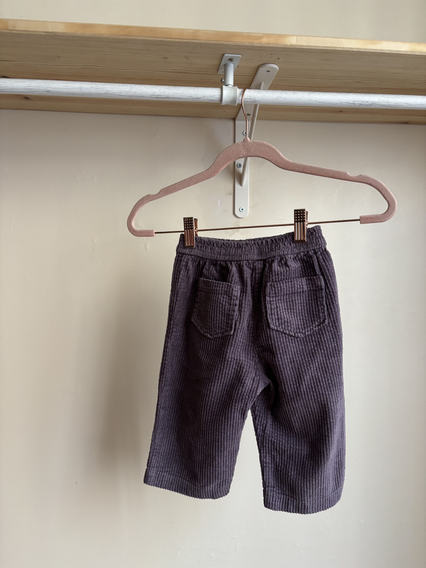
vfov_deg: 67.3
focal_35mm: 26
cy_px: 284
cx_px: 213
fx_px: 427
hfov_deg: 53.1
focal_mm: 5.96
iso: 320
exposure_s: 1/60
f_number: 1.6
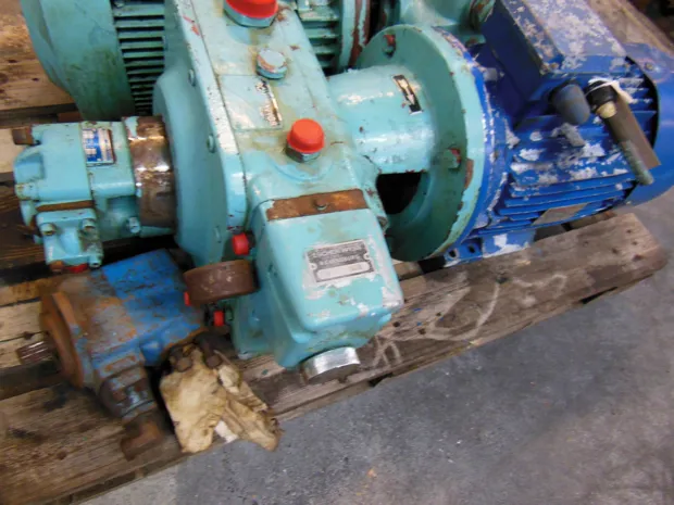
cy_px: 252
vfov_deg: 54.9
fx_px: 487
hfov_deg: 69.4
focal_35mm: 25
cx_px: 337
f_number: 3.5
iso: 400
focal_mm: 4.5
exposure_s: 1/13
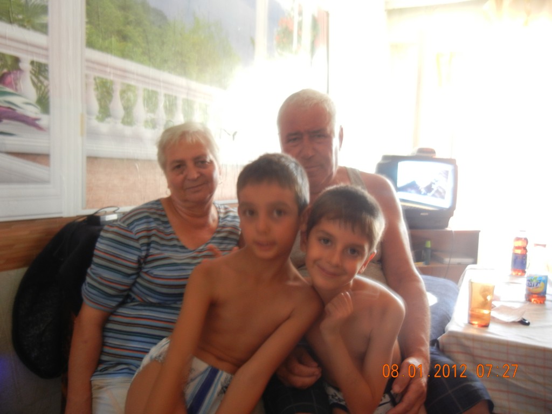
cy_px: 207
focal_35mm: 30
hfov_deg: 60.0
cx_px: 276
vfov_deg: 46.8
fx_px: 478
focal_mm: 5.4
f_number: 3.5
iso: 200
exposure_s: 1/1.6
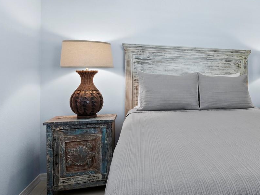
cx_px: 209
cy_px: 72
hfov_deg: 58.5
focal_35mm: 28
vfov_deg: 49.2
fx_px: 210
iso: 250
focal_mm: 7
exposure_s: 1/2.5
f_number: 11
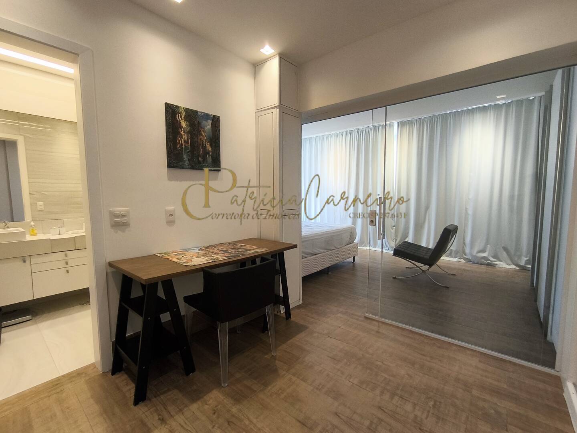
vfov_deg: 78.1
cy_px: 216
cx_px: 288
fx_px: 267
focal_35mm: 16
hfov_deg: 94.5
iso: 100
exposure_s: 1/60
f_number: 2.2
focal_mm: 1.65
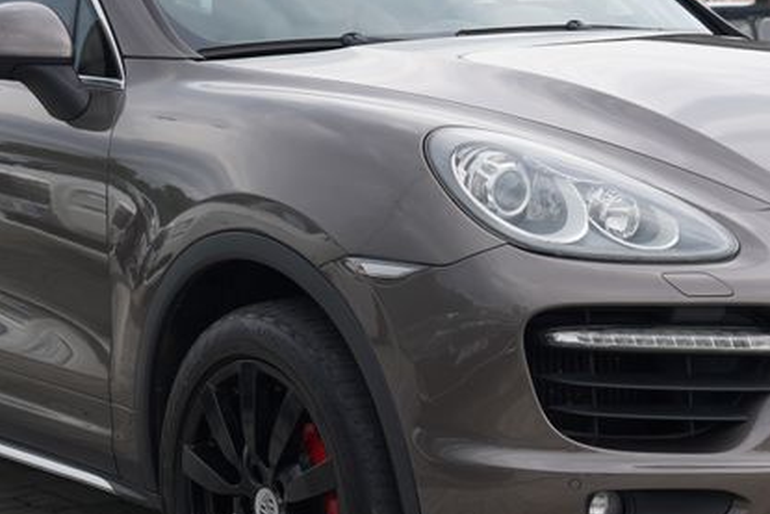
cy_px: 255
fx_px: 2268
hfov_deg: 19.3
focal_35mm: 106
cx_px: 414
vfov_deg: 12.9
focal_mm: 43
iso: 100
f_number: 5
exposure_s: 1/160
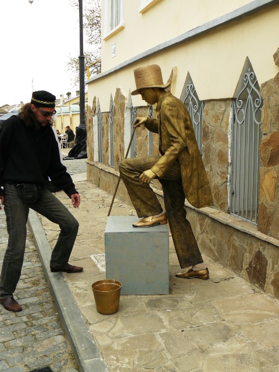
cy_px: 186
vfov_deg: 51.4
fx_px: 387
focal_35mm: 36
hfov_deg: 39.7
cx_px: 140
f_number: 4
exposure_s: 1/160
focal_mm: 6
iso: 100
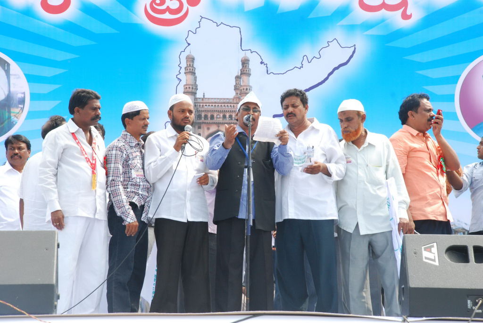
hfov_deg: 13.0
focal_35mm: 158
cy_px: 162
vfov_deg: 8.7
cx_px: 242
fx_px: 2116
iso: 400
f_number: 13
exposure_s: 1/125
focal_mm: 105
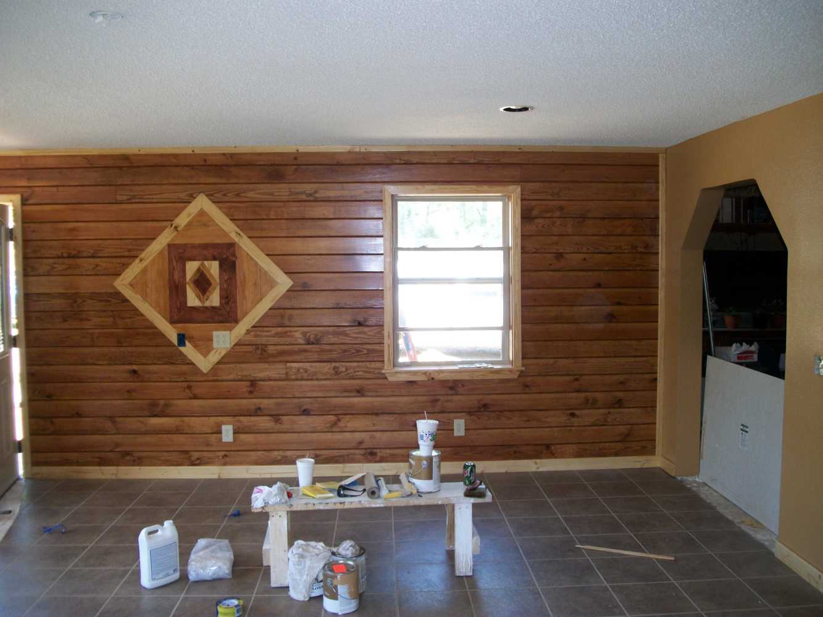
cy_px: 308
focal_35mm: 32
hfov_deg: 56.8
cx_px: 412
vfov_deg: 44.2
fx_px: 761
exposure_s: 1/80
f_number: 2.9
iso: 160
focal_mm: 5.7
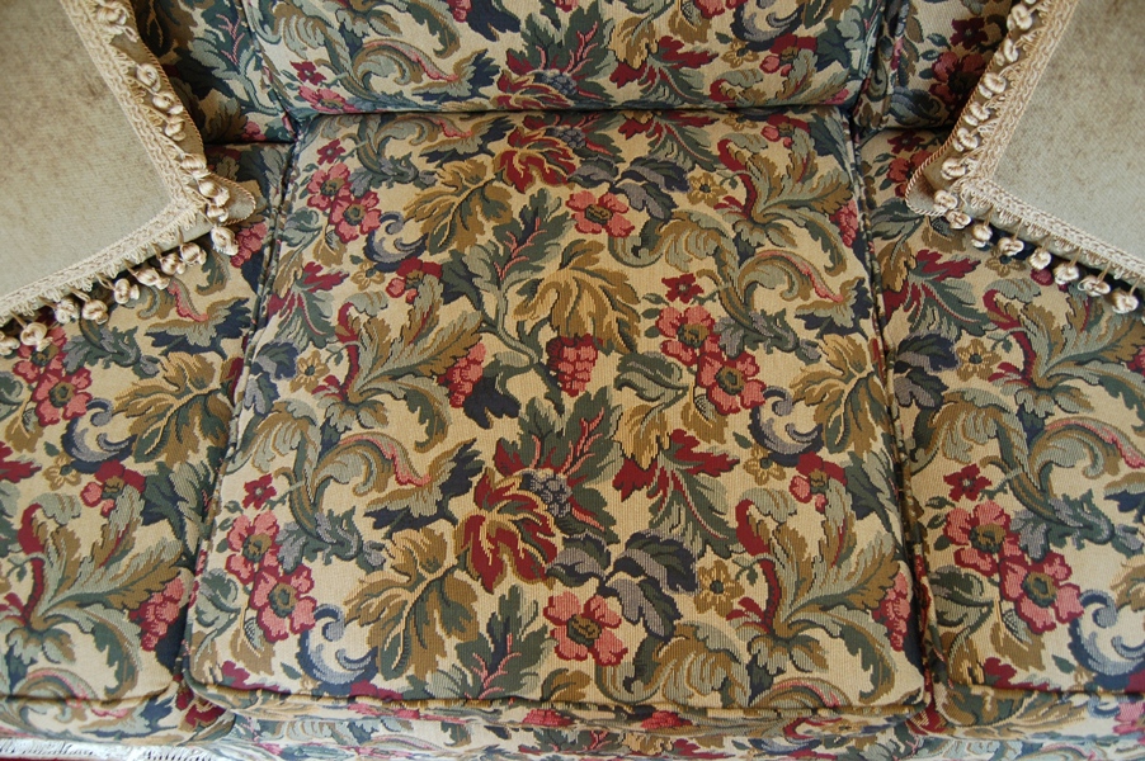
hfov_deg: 67.4
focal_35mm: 27
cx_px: 572
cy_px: 380
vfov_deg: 47.9
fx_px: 858
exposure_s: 1/30
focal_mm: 18
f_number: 3.5
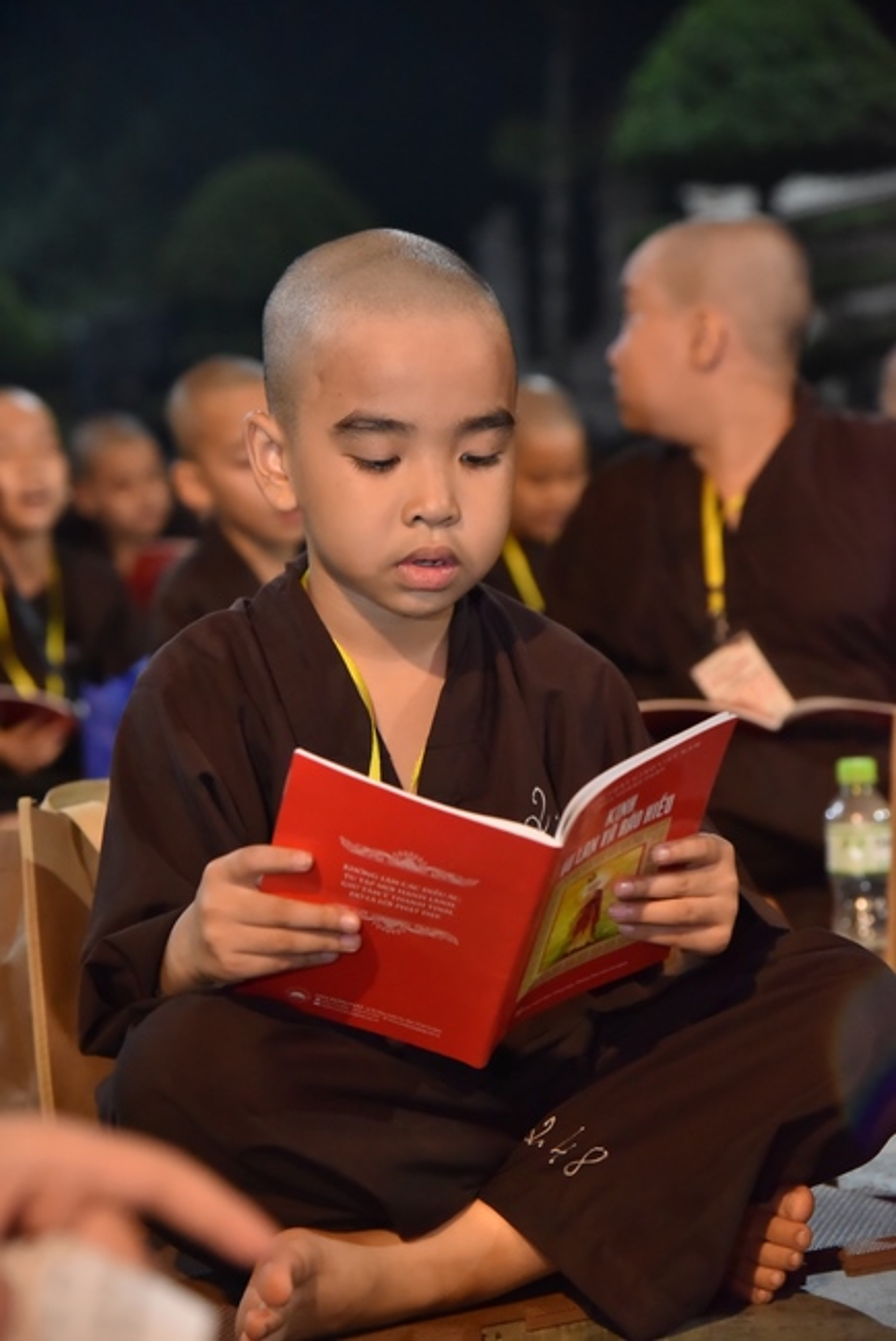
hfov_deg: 14.4
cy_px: 670
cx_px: 448
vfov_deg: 21.4
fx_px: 3543
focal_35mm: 95
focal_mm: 95
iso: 5000
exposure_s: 1/125
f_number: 5
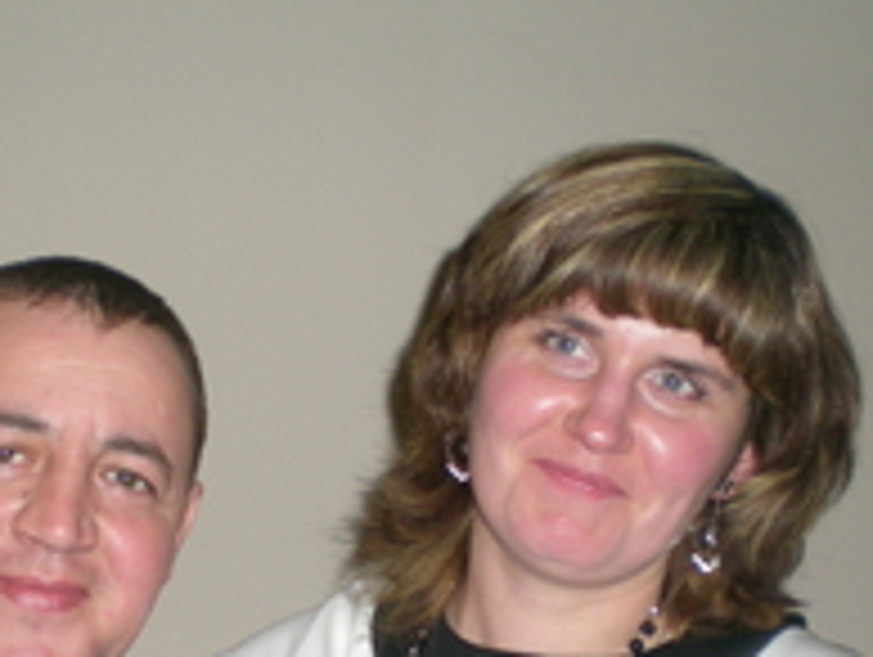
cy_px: 585
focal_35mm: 88
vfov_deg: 16.6
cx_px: 261
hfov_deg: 22.1
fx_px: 2222
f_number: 3.1
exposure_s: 1/60
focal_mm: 6.3
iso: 98
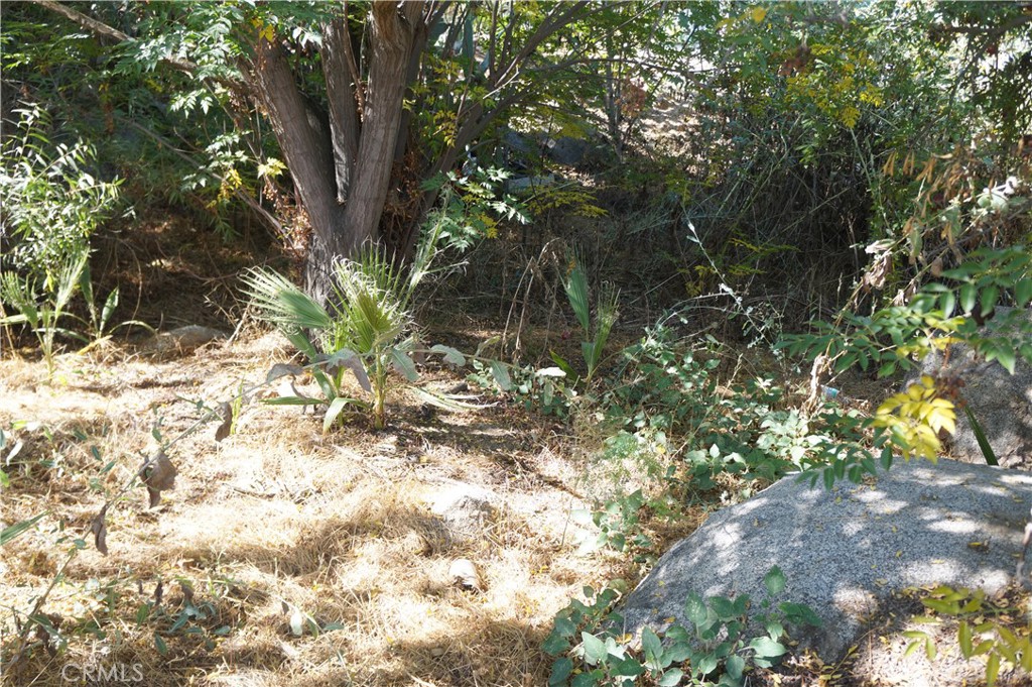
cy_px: 344
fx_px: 816
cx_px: 516
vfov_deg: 45.6
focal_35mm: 28
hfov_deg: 64.6
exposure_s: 1/60
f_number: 4
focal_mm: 19
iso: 100
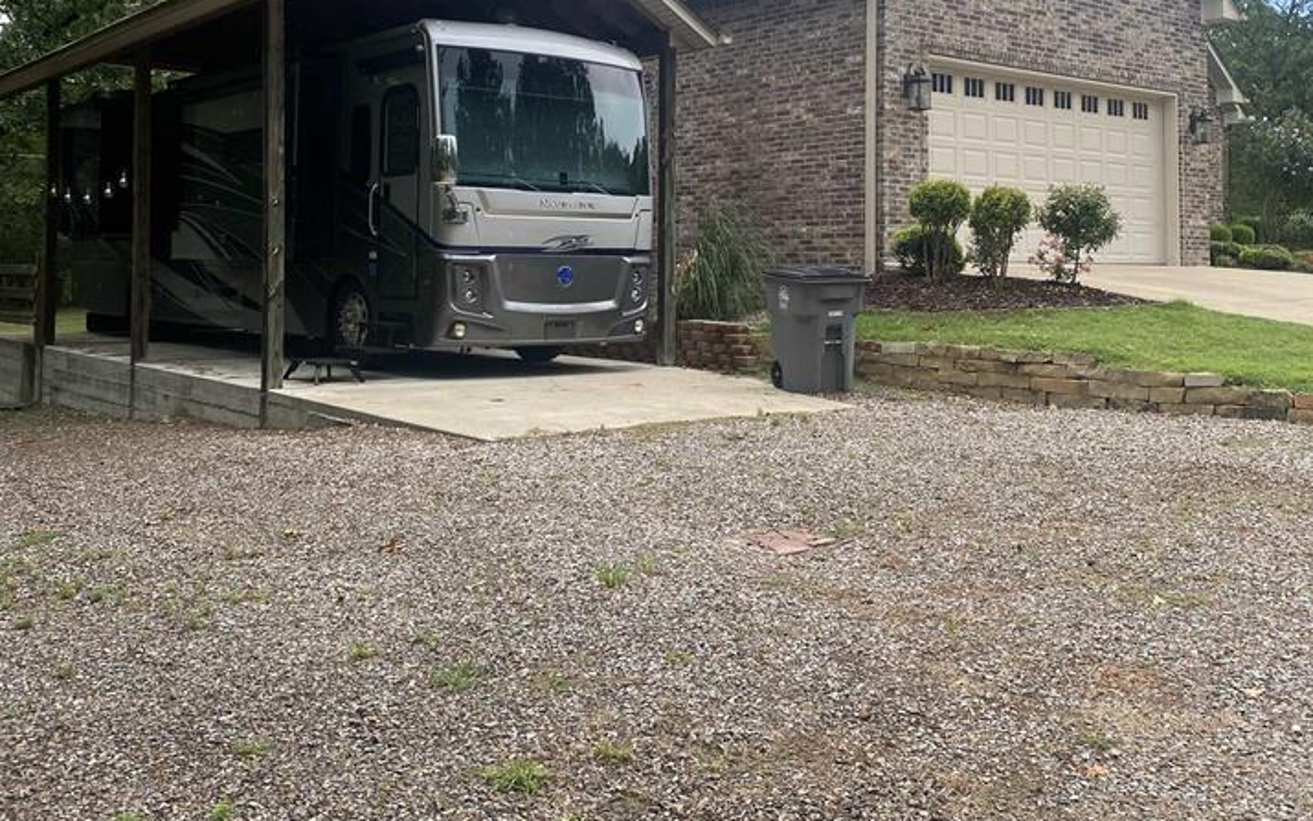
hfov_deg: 52.7
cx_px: 659
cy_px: 224
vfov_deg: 33.9
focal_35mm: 37
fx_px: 1324
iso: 32
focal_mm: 4.25
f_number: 1.8
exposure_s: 1/666
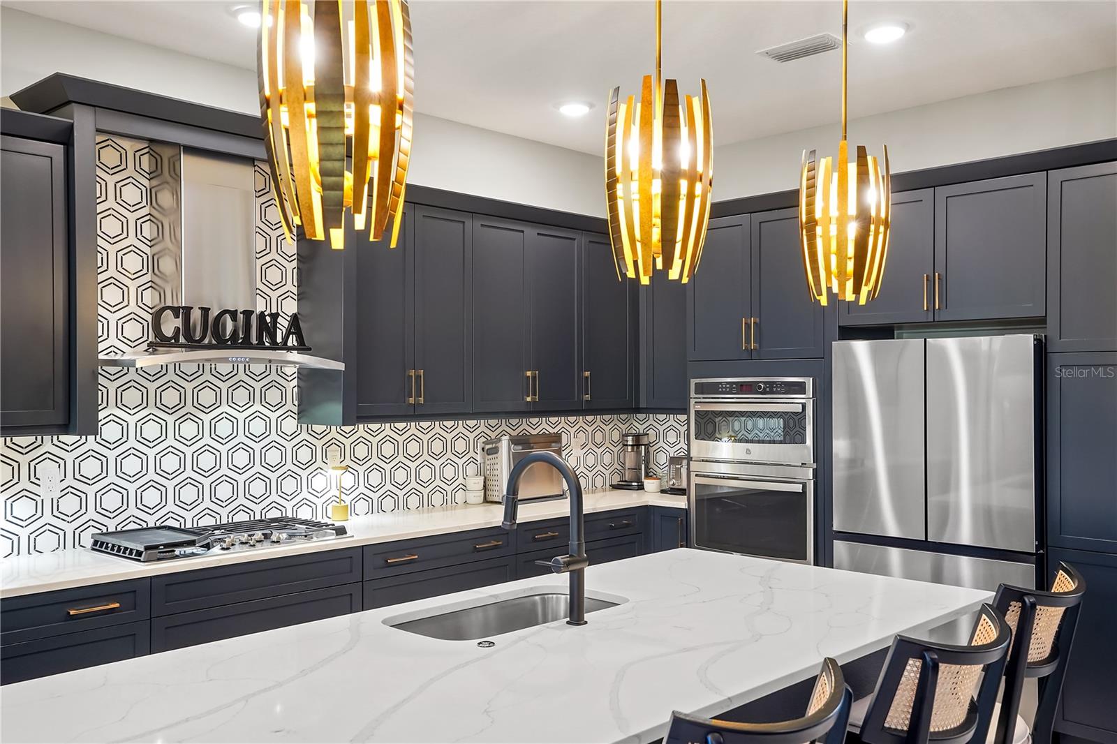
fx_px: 1024
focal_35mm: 33
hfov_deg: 57.2
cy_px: 372
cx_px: 558
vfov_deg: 40.0
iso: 1600
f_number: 9
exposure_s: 1/15
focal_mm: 33
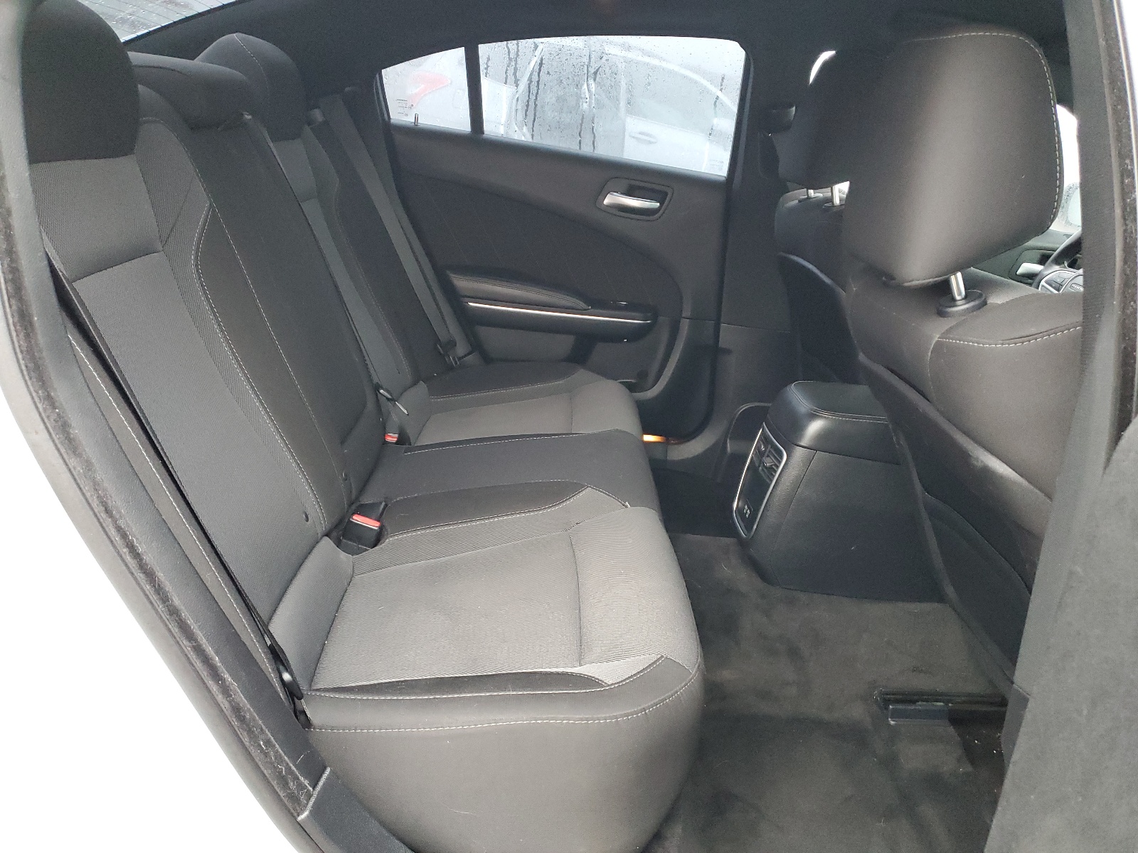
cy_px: 426
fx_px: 855
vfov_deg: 53.1
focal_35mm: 26
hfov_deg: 67.3
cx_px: 569
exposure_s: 1/60.2
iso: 397
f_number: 1.5
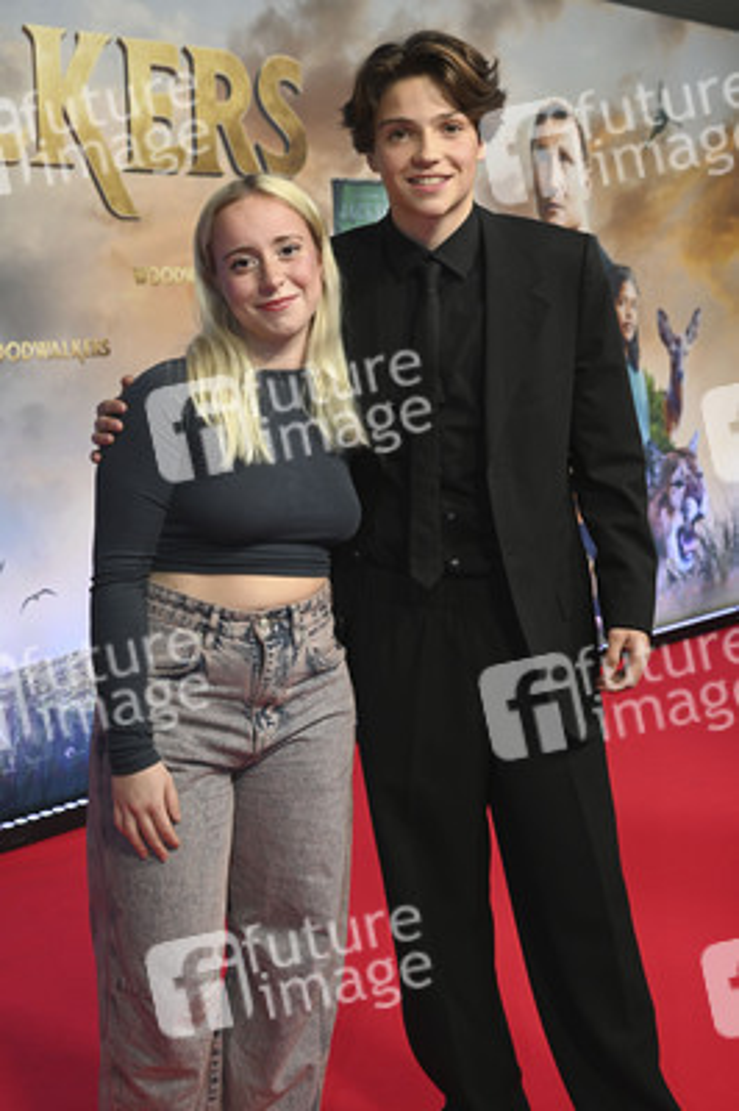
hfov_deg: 29.2
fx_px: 1419
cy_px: 556
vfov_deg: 42.8
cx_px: 370
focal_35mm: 46
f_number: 5.6
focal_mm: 46
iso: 800
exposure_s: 1/160
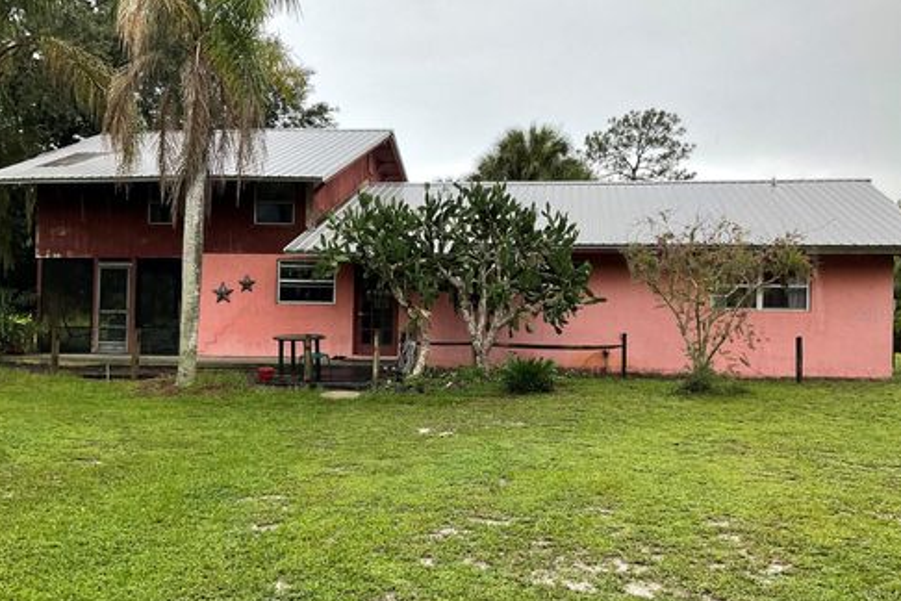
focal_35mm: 31
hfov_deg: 60.3
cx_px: 443
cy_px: 314
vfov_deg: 42.3
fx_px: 776
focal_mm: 3
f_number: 1.8
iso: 20
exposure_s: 1/120
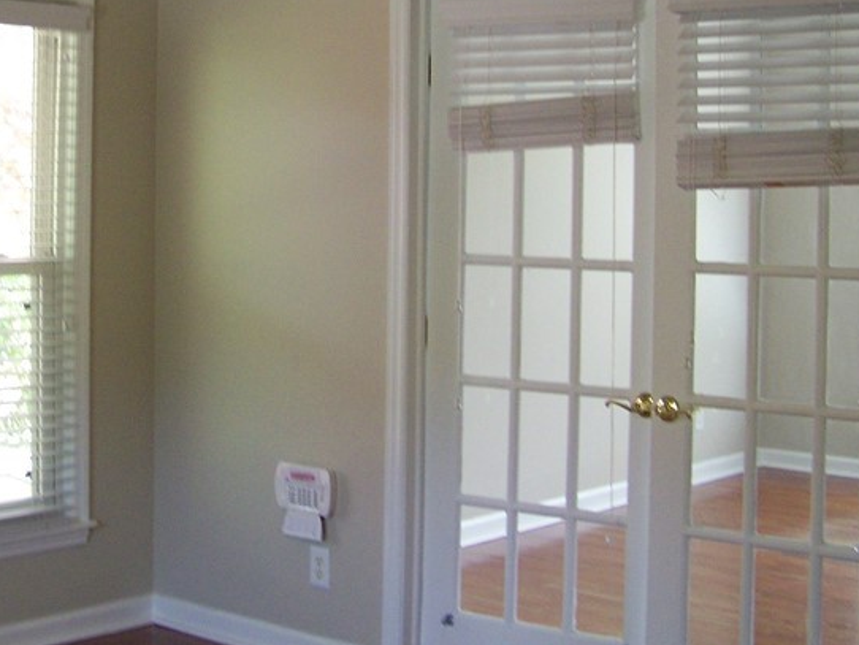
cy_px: 163
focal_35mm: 68
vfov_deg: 21.5
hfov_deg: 28.2
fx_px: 1688
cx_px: 223
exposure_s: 1/30
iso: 125
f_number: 2.8
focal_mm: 5.85
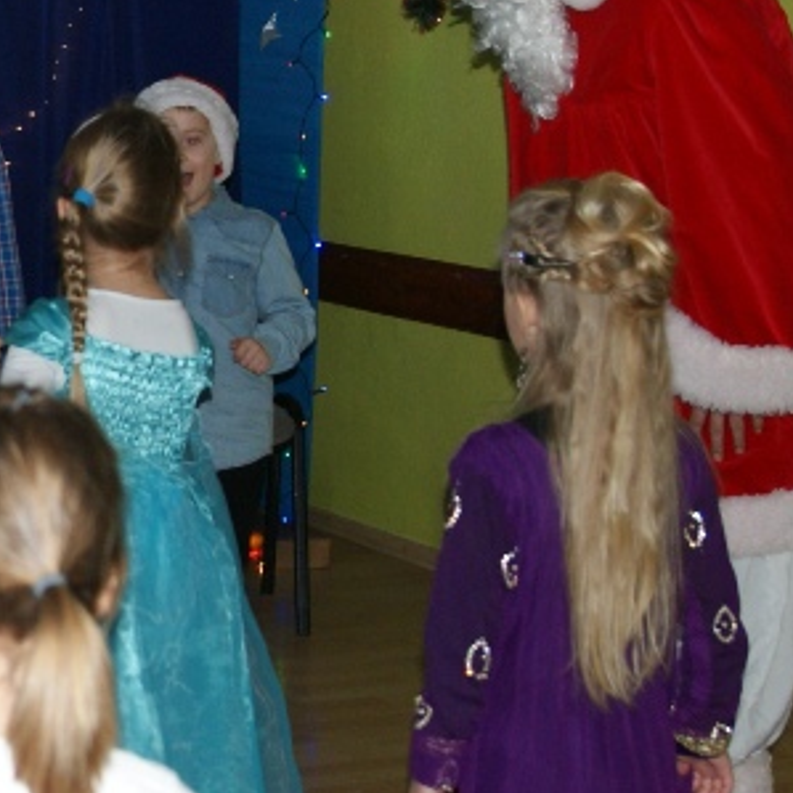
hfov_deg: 15.8
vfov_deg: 16.6
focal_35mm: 105
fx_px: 2721
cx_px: -217
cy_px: 322
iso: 400
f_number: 3.2
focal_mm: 24
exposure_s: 1/160
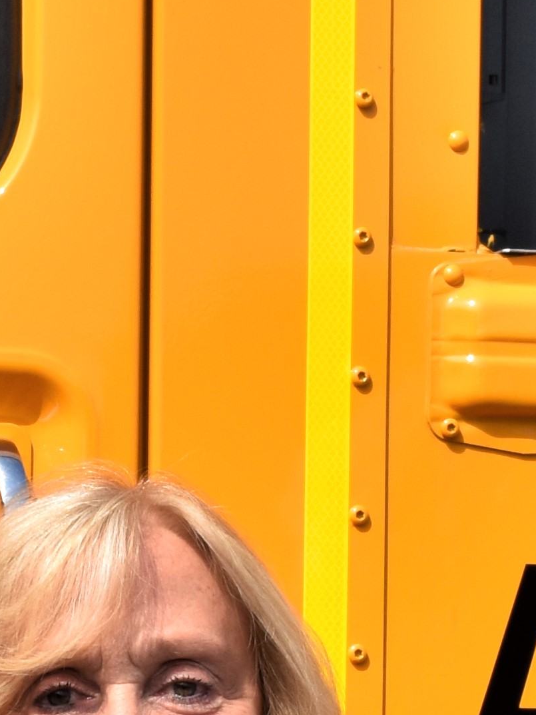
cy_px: 1143
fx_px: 5325
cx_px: 215
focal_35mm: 258
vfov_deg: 7.5
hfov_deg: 5.8
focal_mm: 32
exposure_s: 1/400
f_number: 10
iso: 200
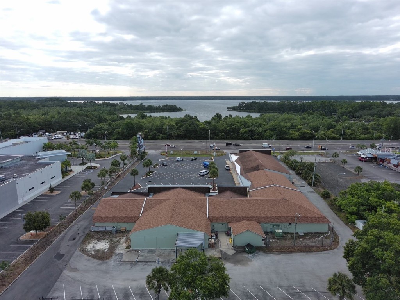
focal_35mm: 23
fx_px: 266
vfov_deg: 58.9
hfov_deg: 73.9
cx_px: 200
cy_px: 150
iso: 104
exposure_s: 1/1410
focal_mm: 6.67
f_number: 1.9
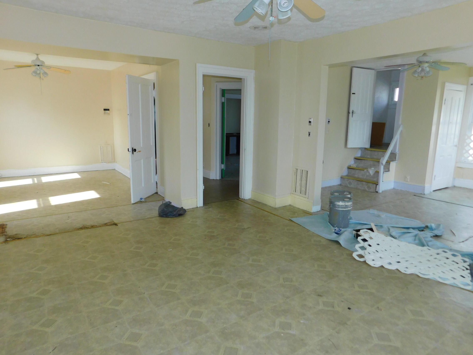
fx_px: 314
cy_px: 178
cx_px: 236
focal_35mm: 23
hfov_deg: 73.9
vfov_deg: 58.9
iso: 125
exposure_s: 1/200
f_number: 3
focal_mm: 4
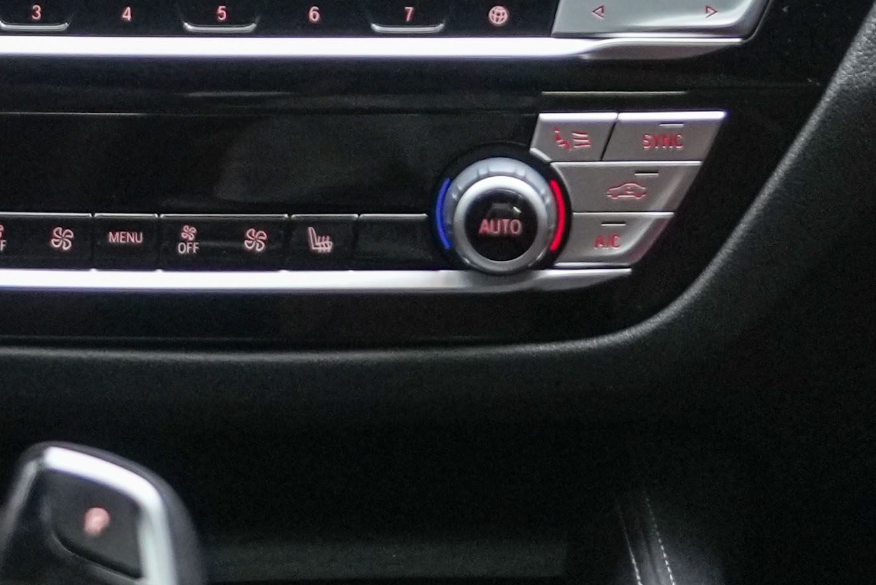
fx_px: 3651
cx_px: 180
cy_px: -326
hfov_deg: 13.6
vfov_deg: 8.9
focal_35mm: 150
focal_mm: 47
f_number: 4
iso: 6400
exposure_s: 1/100
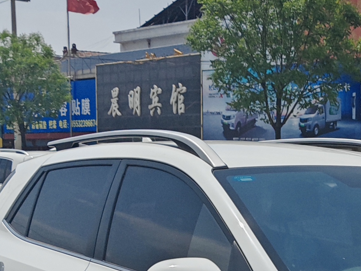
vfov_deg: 14.3
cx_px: 353
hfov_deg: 19.3
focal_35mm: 99
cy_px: 351
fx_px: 1033
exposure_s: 1/2900
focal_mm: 5.52
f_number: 1.9
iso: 50
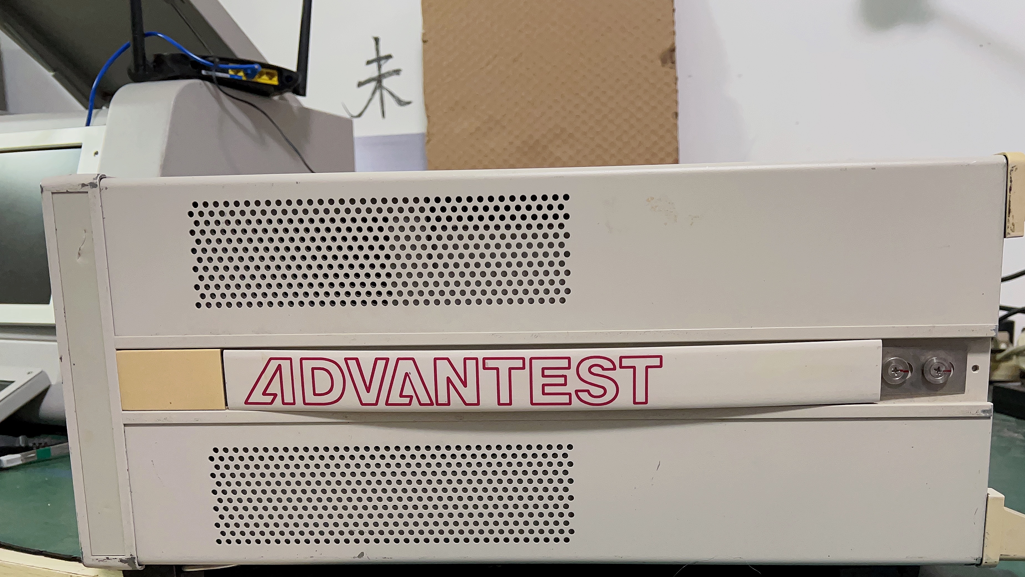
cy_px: 387
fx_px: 843
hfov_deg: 62.5
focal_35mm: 31
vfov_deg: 37.3
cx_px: 551
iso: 400
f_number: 1.5
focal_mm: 5.7
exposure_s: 1/60
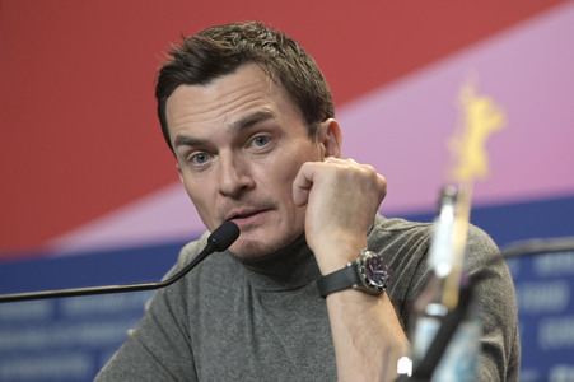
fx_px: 2310
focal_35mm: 145
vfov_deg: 9.4
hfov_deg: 14.2
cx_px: 287
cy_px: 191
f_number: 3.5
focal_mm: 145
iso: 2000
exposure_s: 1/320
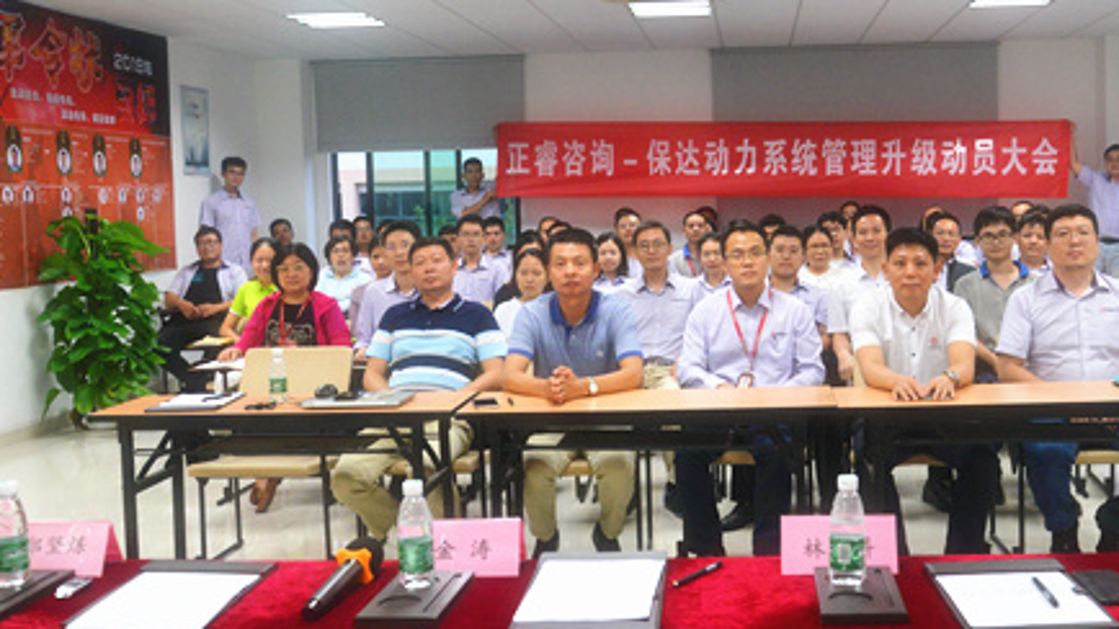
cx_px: 699
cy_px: 263
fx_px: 1246
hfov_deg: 47.9
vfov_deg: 28.3
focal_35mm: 42
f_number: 5.6
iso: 2000
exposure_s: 1/125
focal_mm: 29
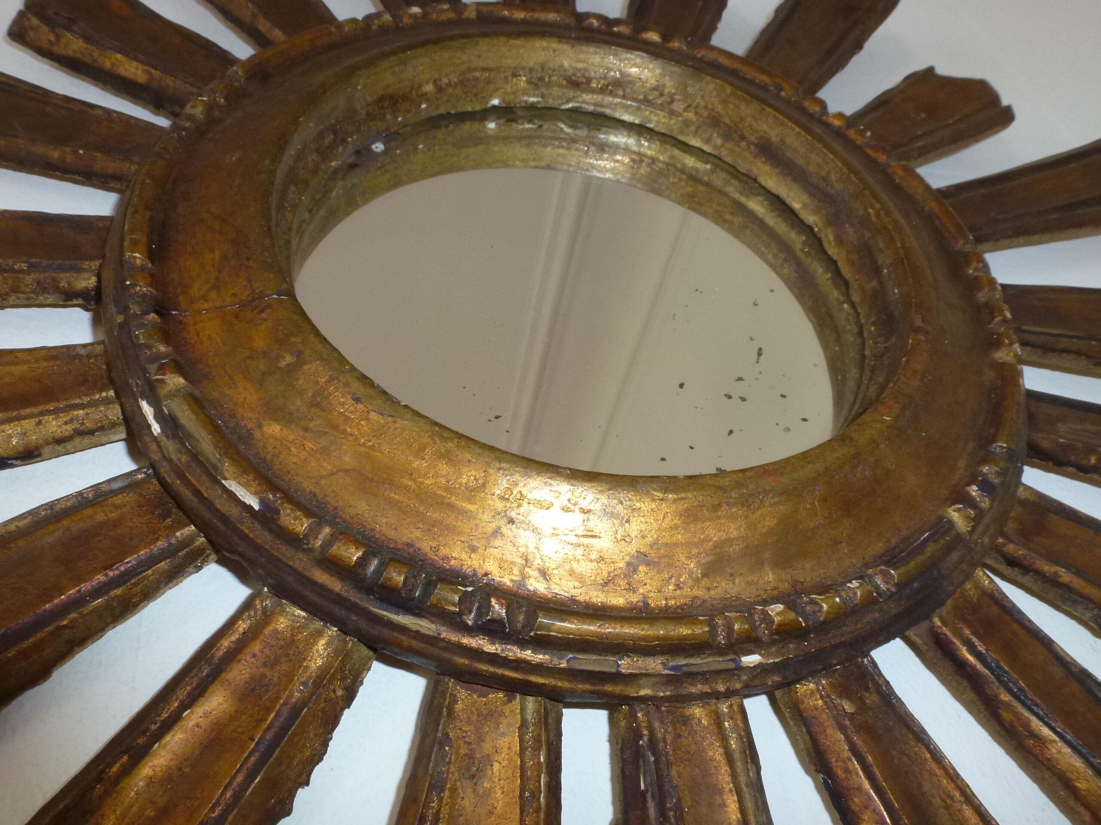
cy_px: 412
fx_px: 827
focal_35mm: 26
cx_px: 550
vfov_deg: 53.1
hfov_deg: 67.3
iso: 250
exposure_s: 1/60
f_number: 6.3
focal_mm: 4.7
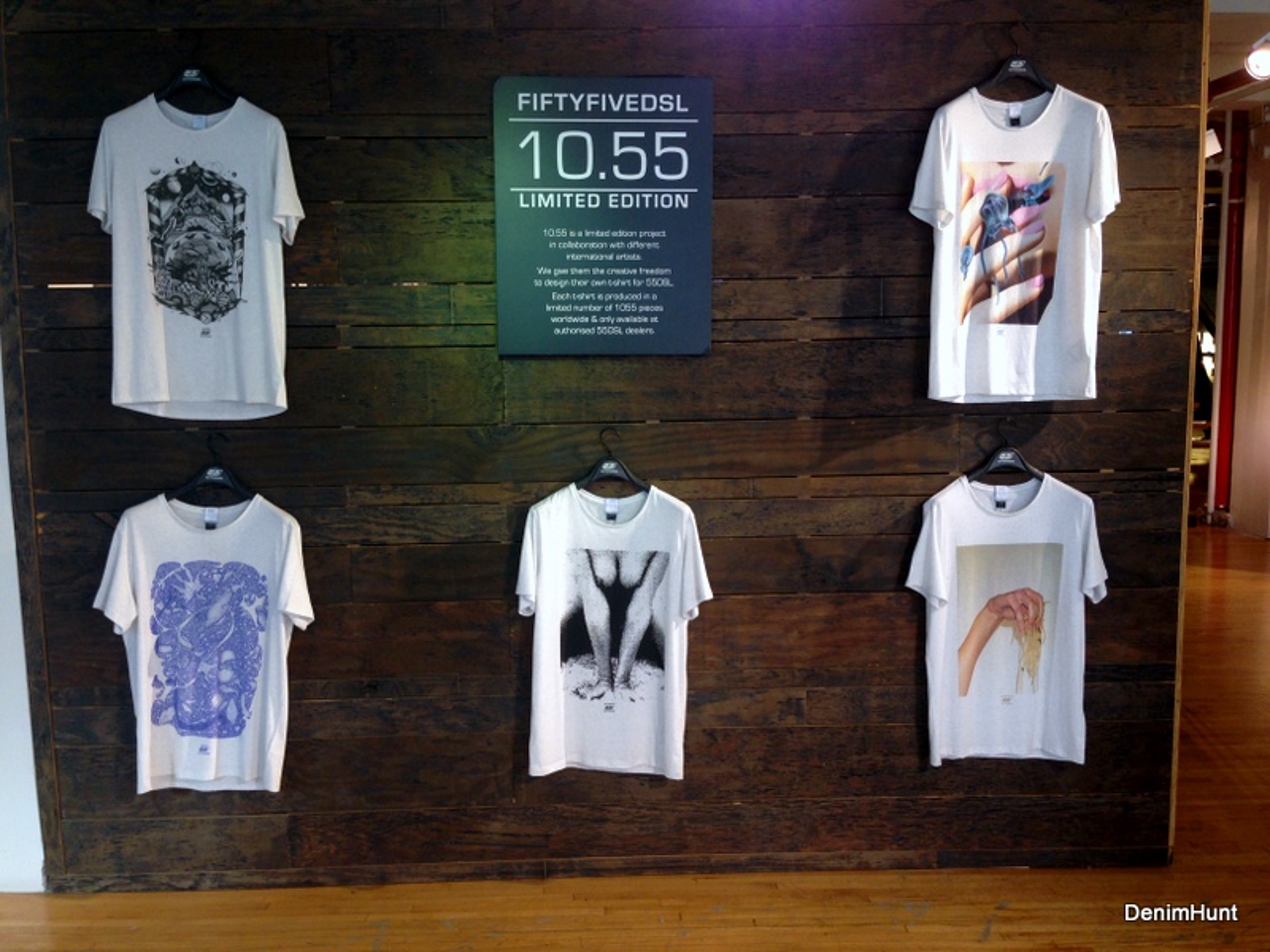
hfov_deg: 55.4
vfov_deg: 42.9
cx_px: 635
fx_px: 1211
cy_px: 476
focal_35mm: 33
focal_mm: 4.12
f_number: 2.4
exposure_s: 1/24
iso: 50
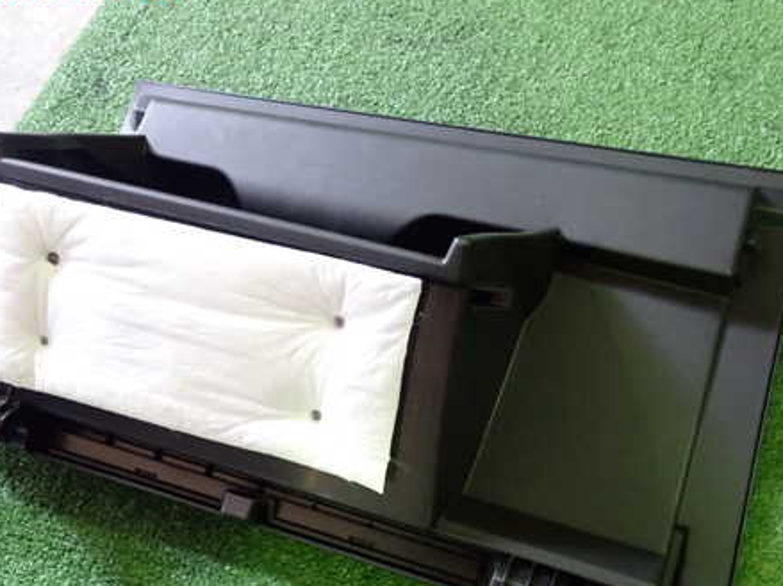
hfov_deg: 45.8
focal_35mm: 41
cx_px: 383
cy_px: 365
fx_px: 927
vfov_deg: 34.9
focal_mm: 5.4
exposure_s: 1/60
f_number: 2.3
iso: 1000
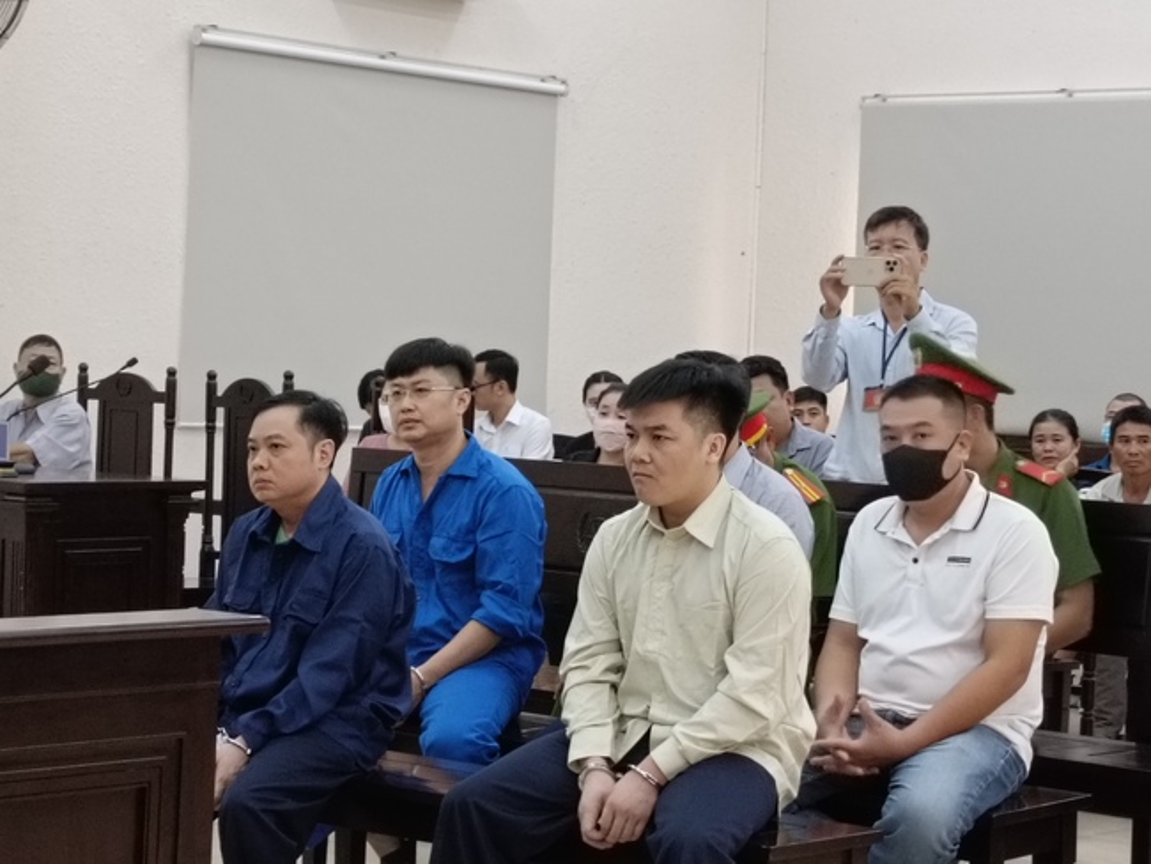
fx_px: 2994
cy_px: 432
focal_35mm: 90
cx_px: 576
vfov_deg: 16.4
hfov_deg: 21.8
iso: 800
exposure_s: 1/50
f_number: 1.7
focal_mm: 4.7
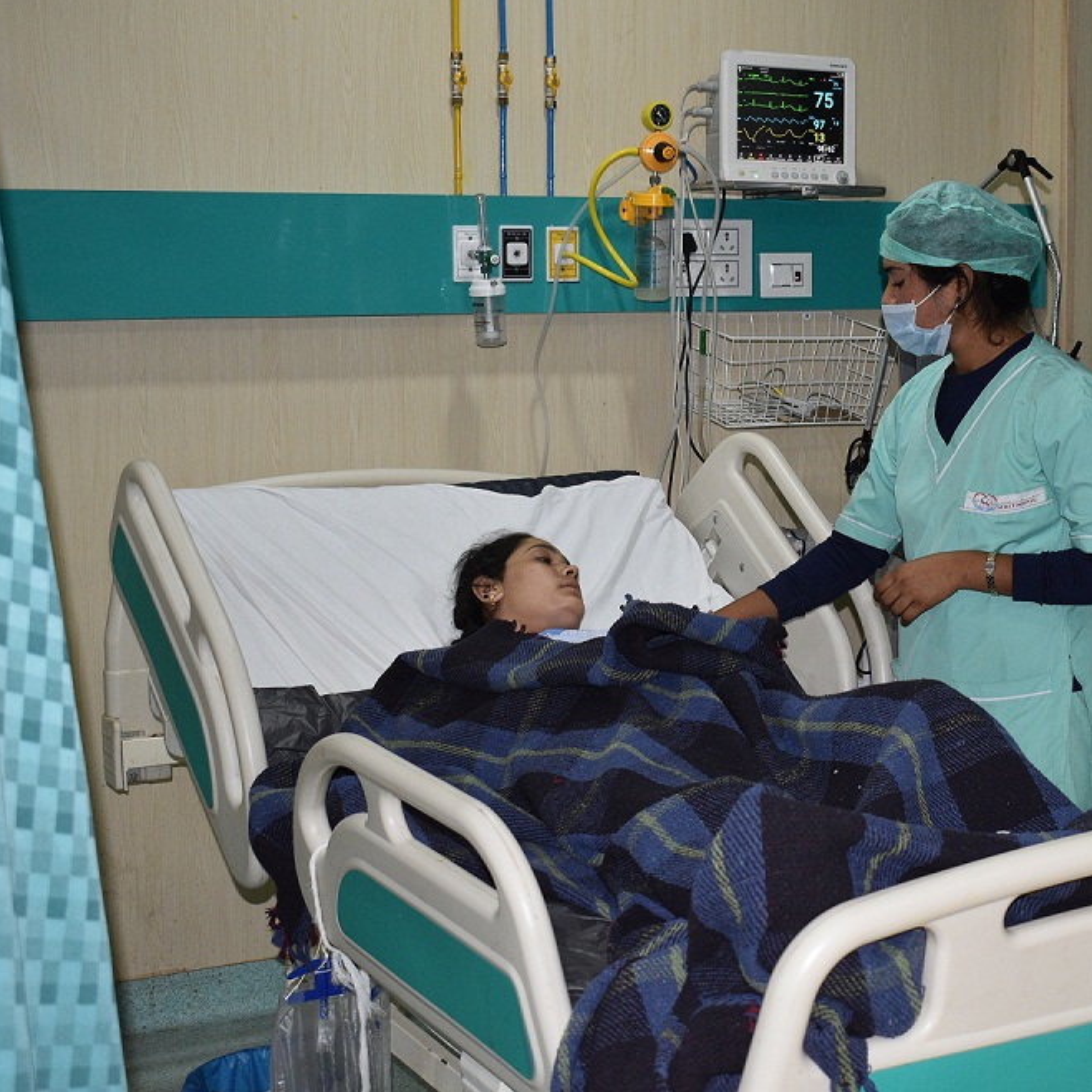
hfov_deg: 29.3
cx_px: 736
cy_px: 544
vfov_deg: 29.6
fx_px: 2070
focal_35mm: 58
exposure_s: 1/60
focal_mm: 30
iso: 900
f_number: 4.2
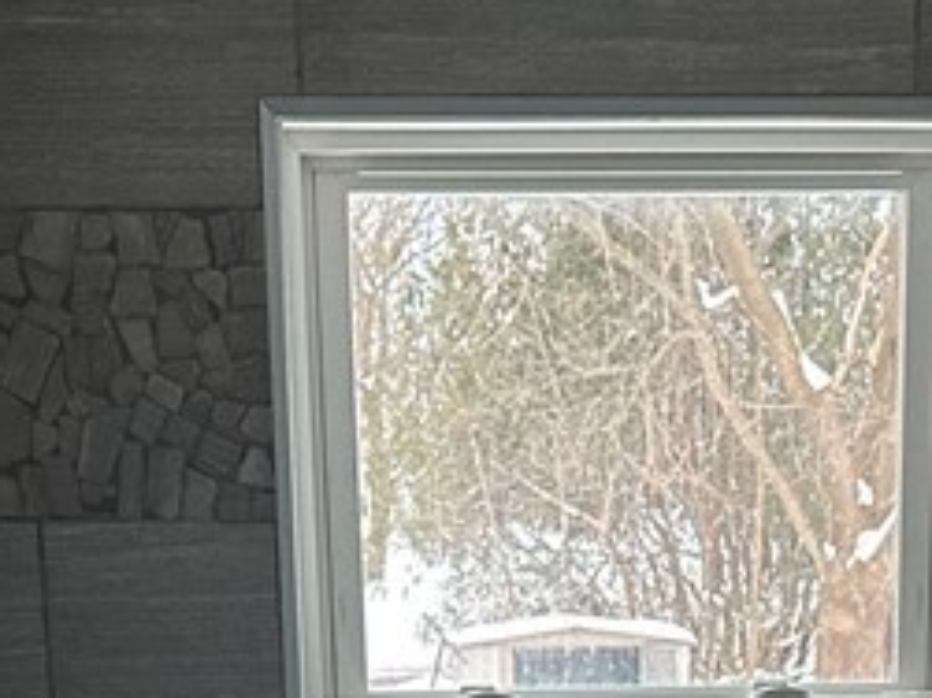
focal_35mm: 98
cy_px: 1225
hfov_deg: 20.0
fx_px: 2637
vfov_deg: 13.6
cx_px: 576
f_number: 1.78
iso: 320
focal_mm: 6.86
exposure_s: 1/60
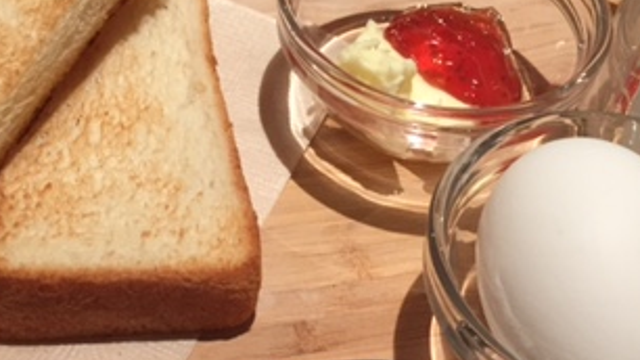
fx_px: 1120
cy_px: 207
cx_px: 236
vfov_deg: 18.2
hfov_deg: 31.7
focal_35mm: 66
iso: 100
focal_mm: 4.15
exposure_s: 1/33
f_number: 2.2
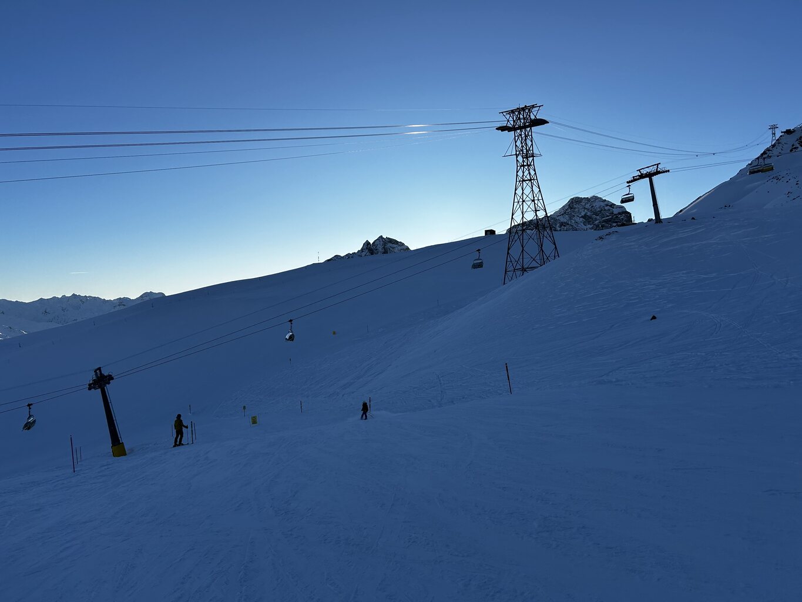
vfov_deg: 53.1
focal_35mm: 26
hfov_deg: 67.3
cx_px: 401
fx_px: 602
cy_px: 301
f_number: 1.5
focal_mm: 5.7
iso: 50
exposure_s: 1/3831
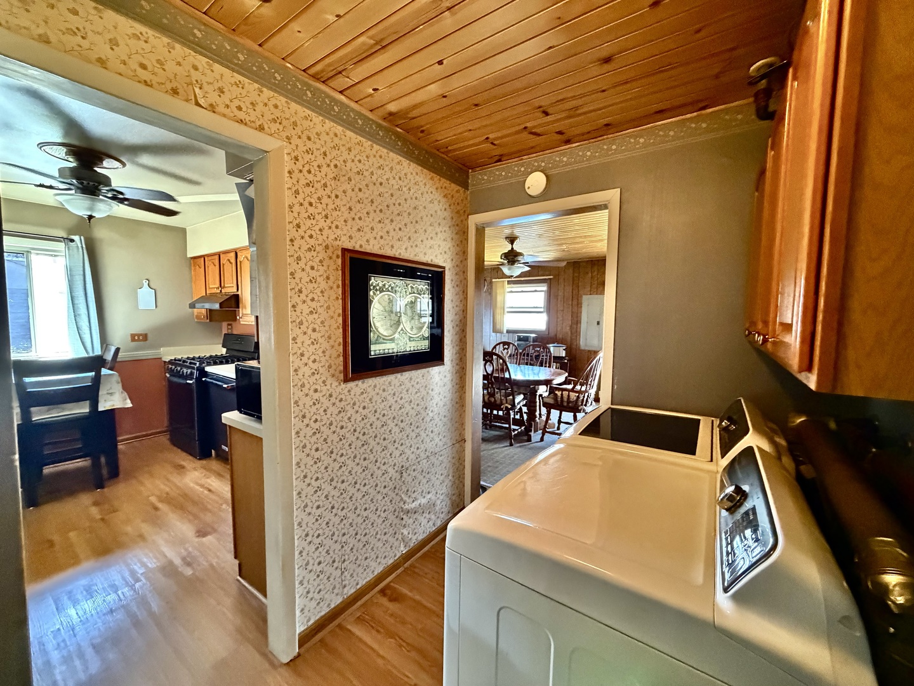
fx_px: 370
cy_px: 343
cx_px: 457
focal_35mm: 14
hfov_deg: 102.1
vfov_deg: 85.7
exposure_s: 1/60
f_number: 2.2
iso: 800
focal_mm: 2.22
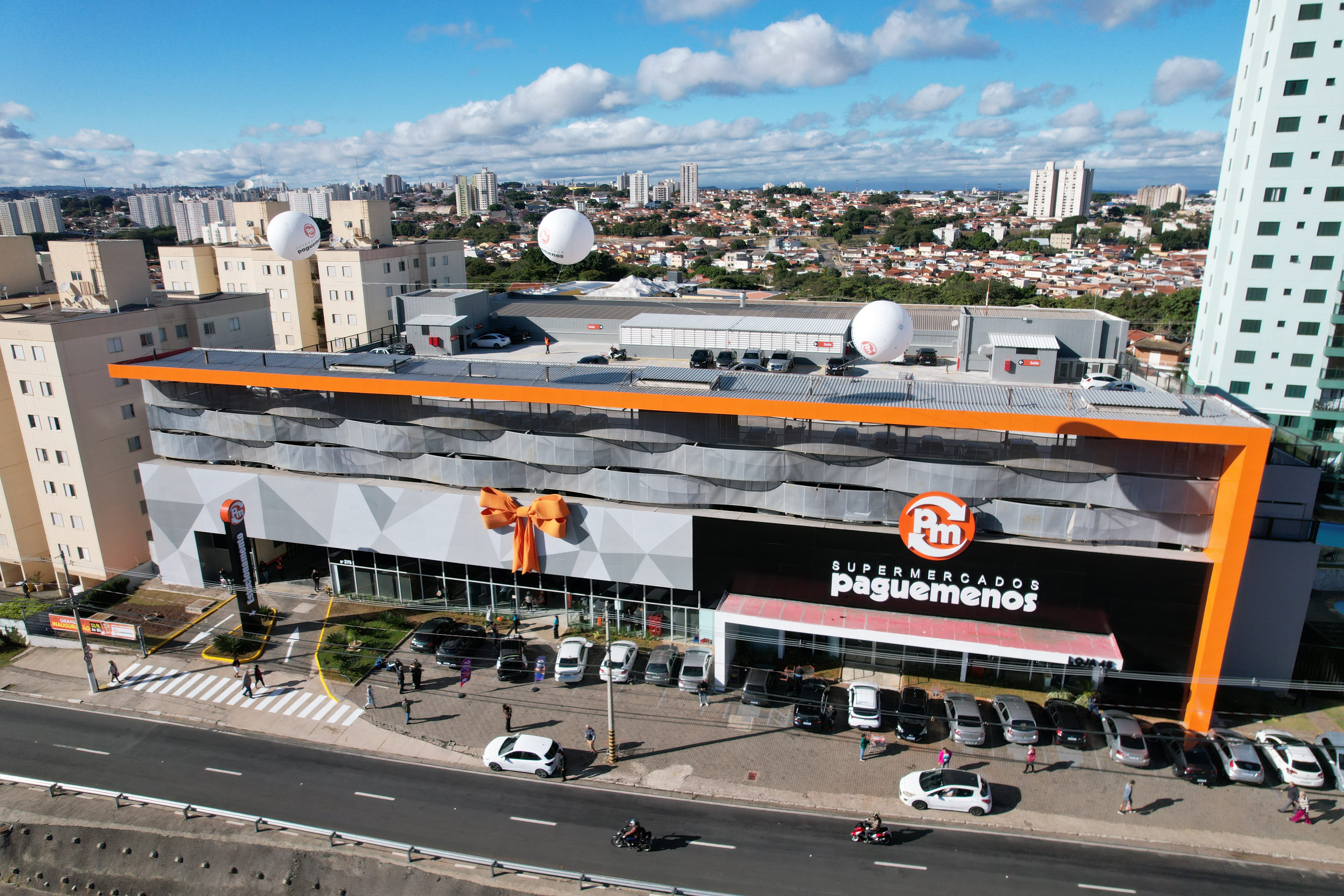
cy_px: 448
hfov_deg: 78.6
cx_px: 672
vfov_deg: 57.2
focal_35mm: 22
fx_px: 821
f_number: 2.8
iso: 150
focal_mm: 8.38
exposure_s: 1/3000
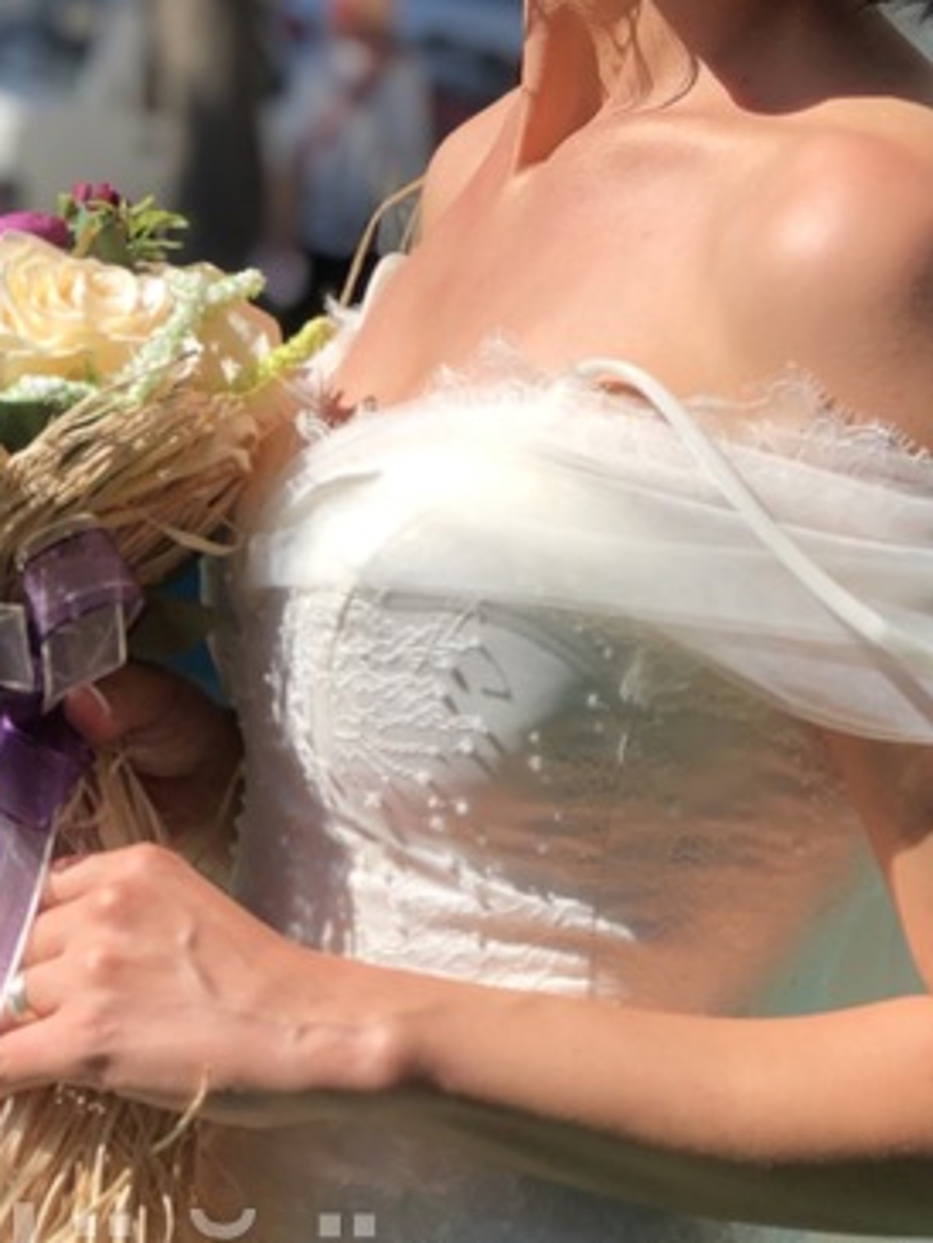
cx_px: 446
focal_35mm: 120
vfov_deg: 16.2
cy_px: 150
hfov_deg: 12.4
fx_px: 4310
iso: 20
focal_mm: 6.6
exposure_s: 1/762
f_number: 2.8
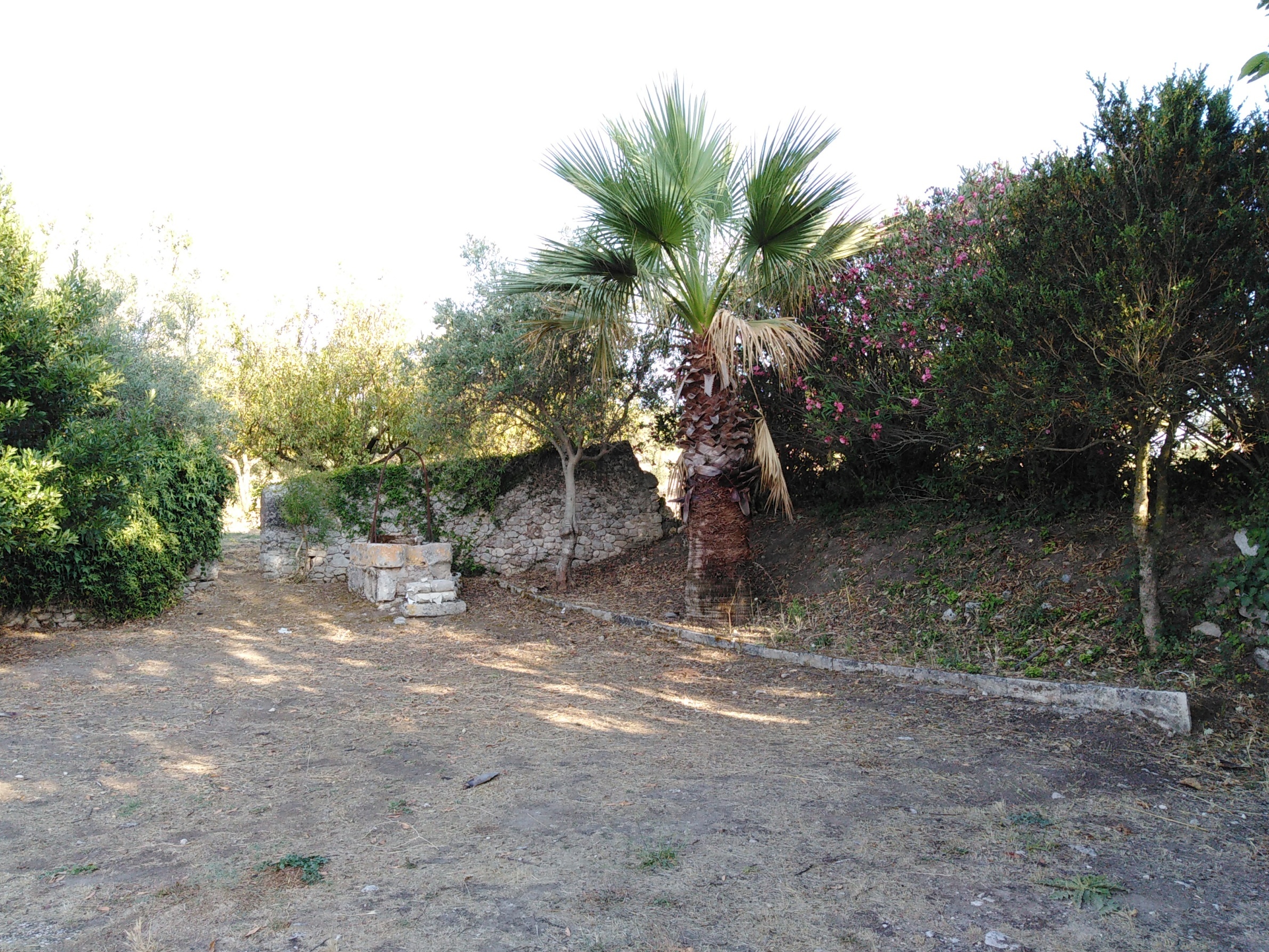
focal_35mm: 28
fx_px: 1027
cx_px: 589
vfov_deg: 49.7
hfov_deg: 63.4
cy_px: 489
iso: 100
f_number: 2.2
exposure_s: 1/135
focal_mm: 3.46
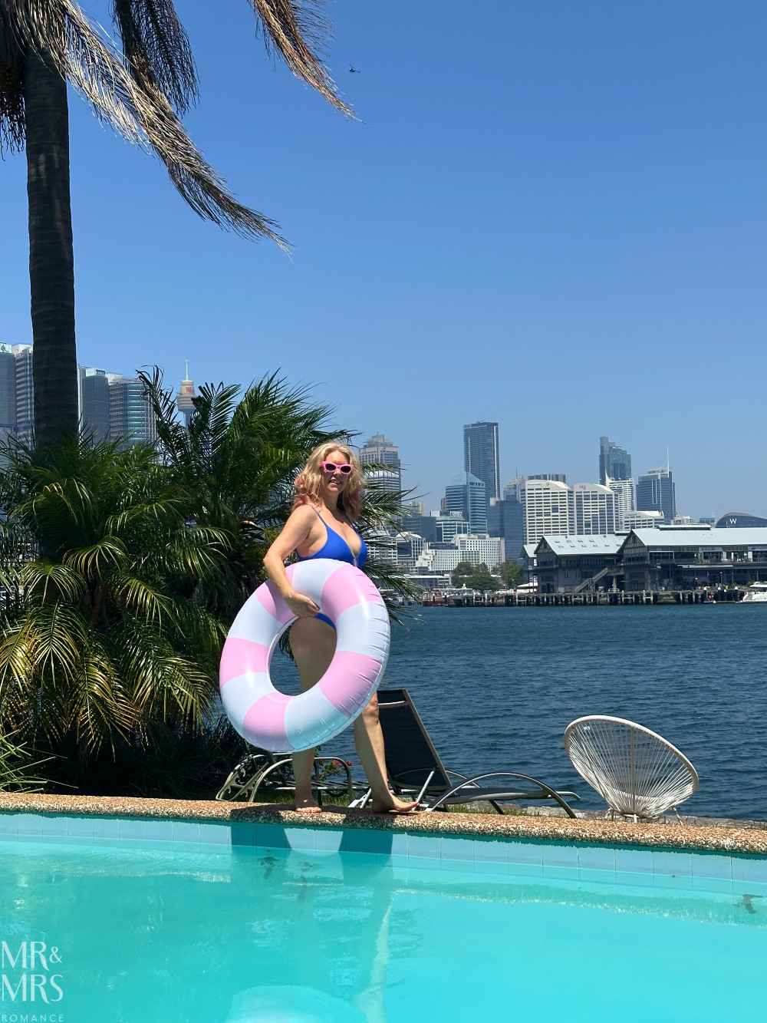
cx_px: 384
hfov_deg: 30.3
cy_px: 512
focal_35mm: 48
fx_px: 1418
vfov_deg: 39.7
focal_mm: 6.86
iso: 64
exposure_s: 1/5263
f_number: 1.78
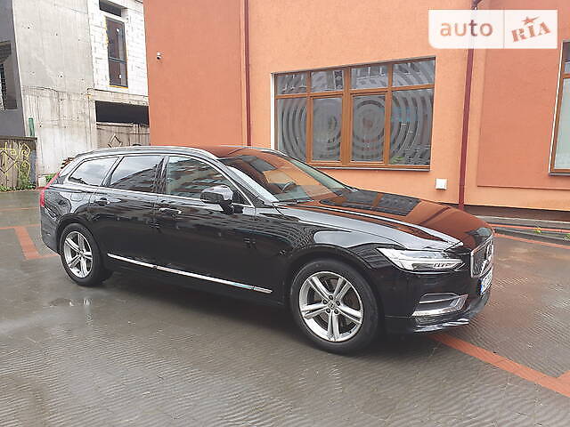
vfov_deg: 53.1
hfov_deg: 67.3
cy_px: 214
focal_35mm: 26
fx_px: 428
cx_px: 285
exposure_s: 1/207
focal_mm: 4.3
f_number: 2.4
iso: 50
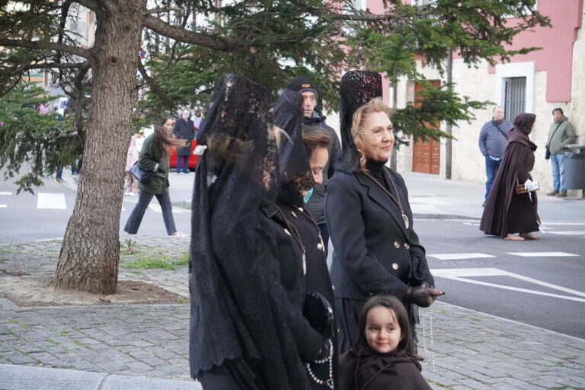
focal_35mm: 82
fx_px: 1341
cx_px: 292
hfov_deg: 24.6
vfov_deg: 16.6
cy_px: 195
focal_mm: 55
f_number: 4.5
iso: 6400
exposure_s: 1/160
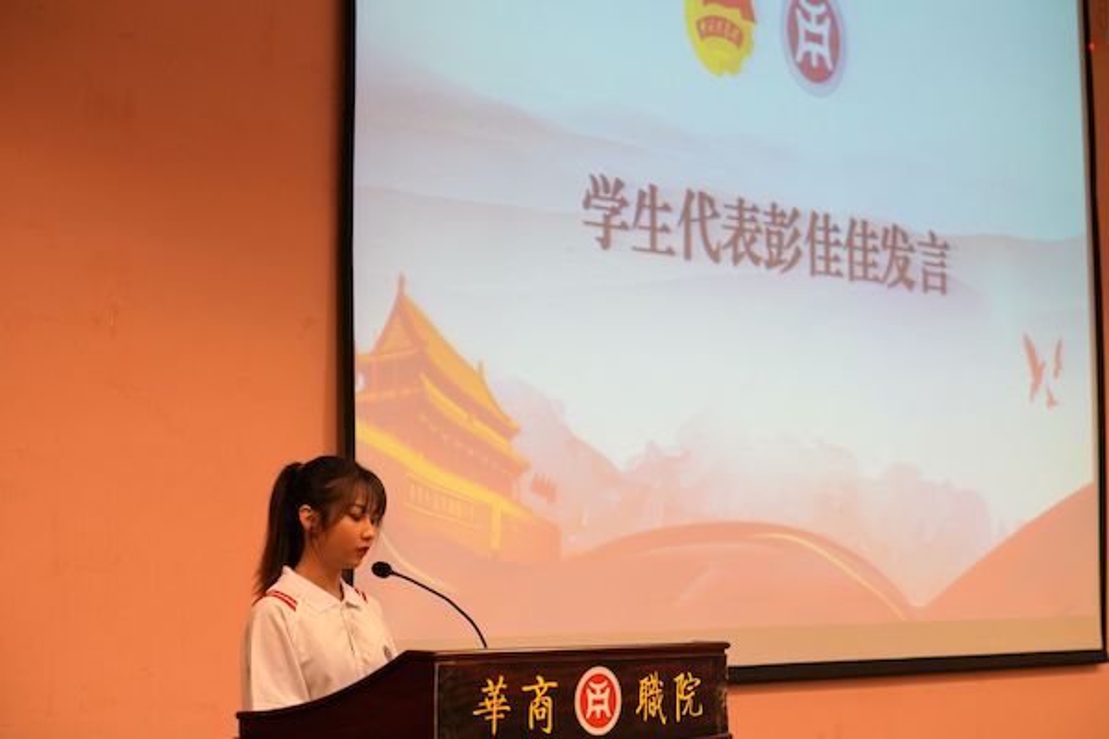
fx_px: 2156
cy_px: 370
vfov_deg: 19.5
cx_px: 554
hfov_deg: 28.8
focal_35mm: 70
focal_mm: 70
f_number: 4
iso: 5000
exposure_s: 1/160
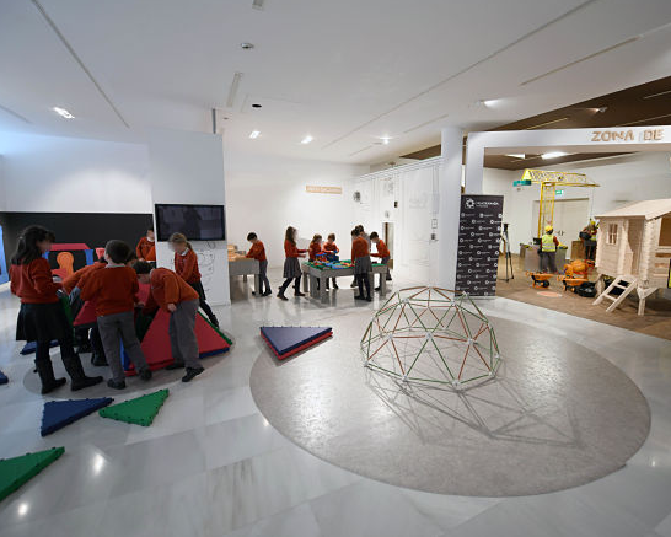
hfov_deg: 92.9
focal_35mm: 16
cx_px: 366
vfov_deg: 80.4
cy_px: 266
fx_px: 318
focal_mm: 14
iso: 800
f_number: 2.8
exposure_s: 1/50
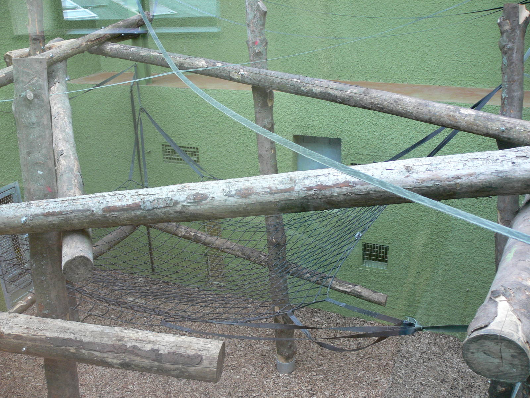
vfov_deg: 40.7
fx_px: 536
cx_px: 265
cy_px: 199
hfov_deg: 52.6
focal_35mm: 35
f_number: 2.8
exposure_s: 1/30
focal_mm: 7.4
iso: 160
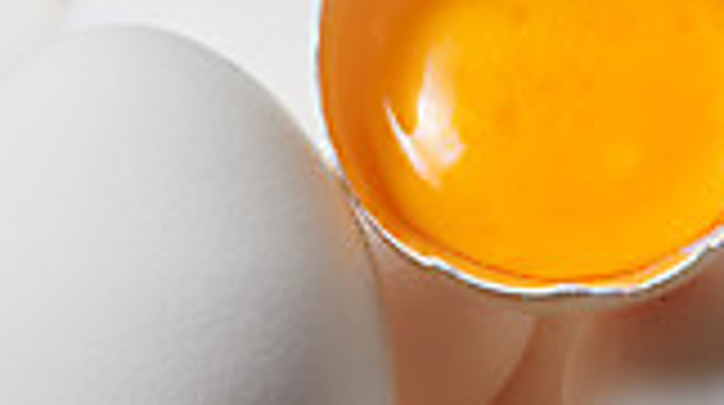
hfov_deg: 7.9
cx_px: 402
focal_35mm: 274
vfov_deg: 4.4
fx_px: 5252
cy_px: 252
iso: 100
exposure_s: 1/125
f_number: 20
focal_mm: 105
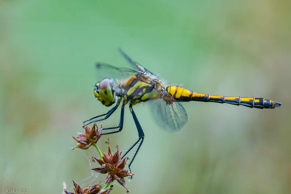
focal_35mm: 200
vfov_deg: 6.9
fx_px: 1617
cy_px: 97
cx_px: 146
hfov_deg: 10.3
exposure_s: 1/320
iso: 1000
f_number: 8
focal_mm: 200
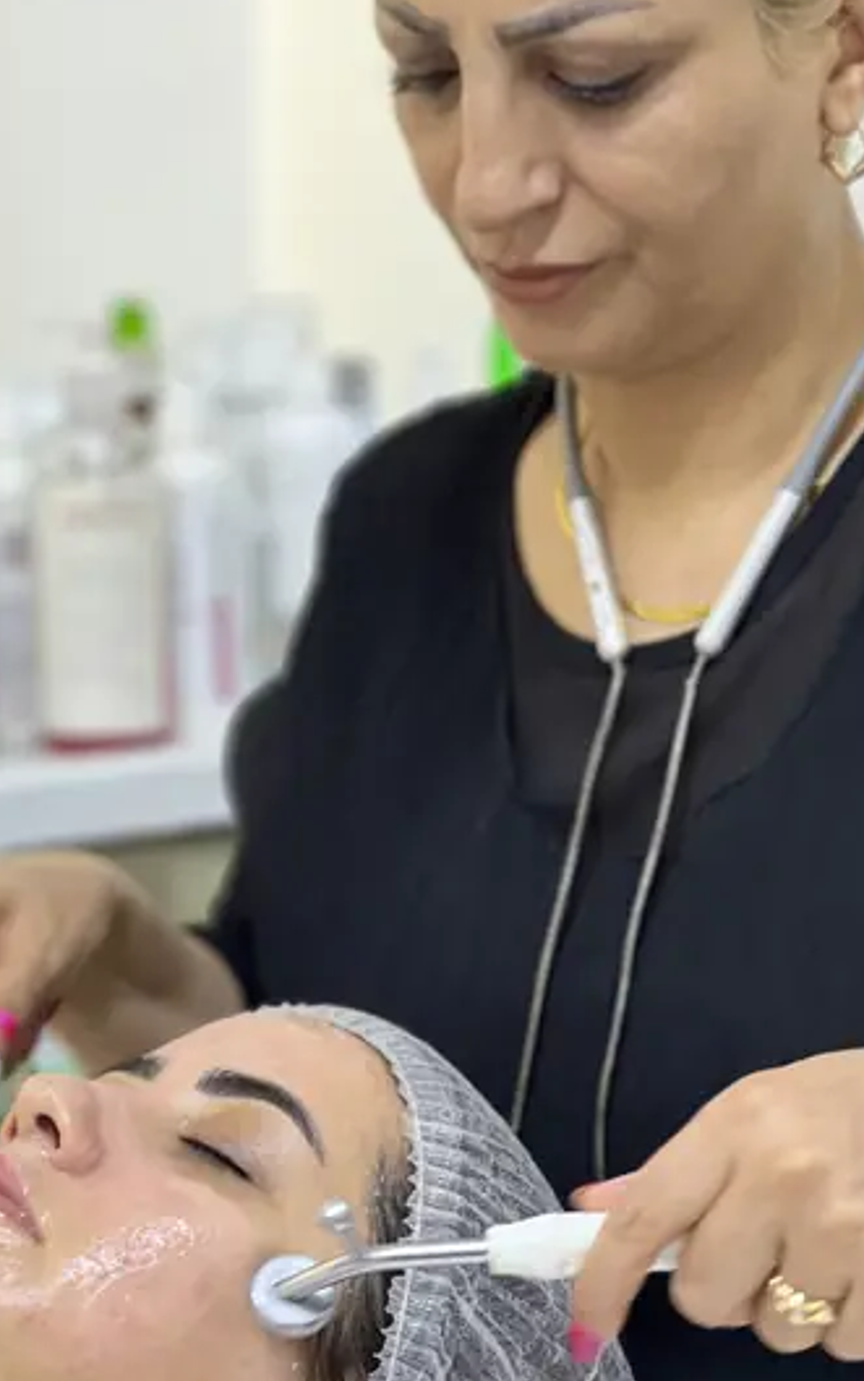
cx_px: 205
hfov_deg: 12.1
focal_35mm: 108
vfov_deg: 19.3
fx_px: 4066
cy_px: 752
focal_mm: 9
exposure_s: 1/33
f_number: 2.8
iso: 320
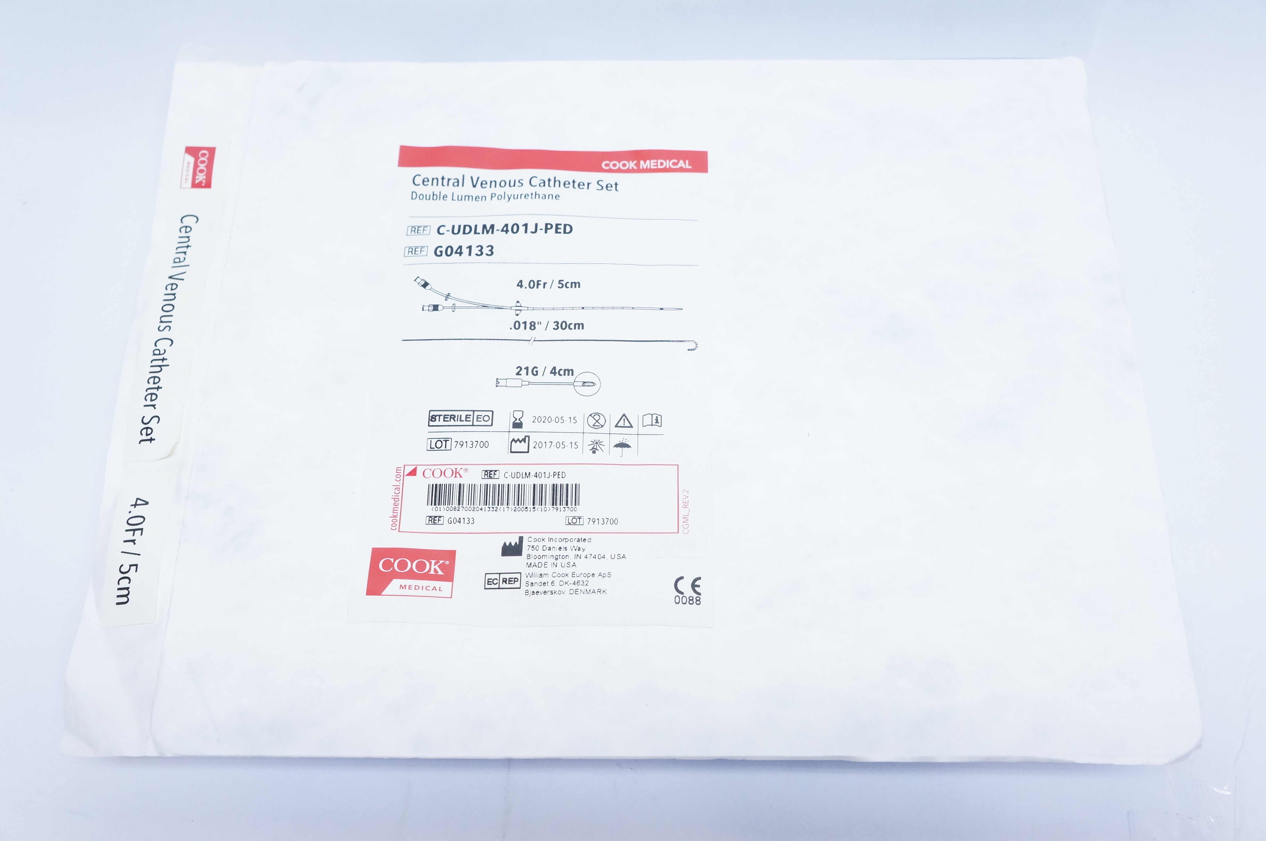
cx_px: 633
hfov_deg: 53.2
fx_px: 1265
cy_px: 420
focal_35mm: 36
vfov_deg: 36.8
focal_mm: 24
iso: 1600
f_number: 5.6
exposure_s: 1/125
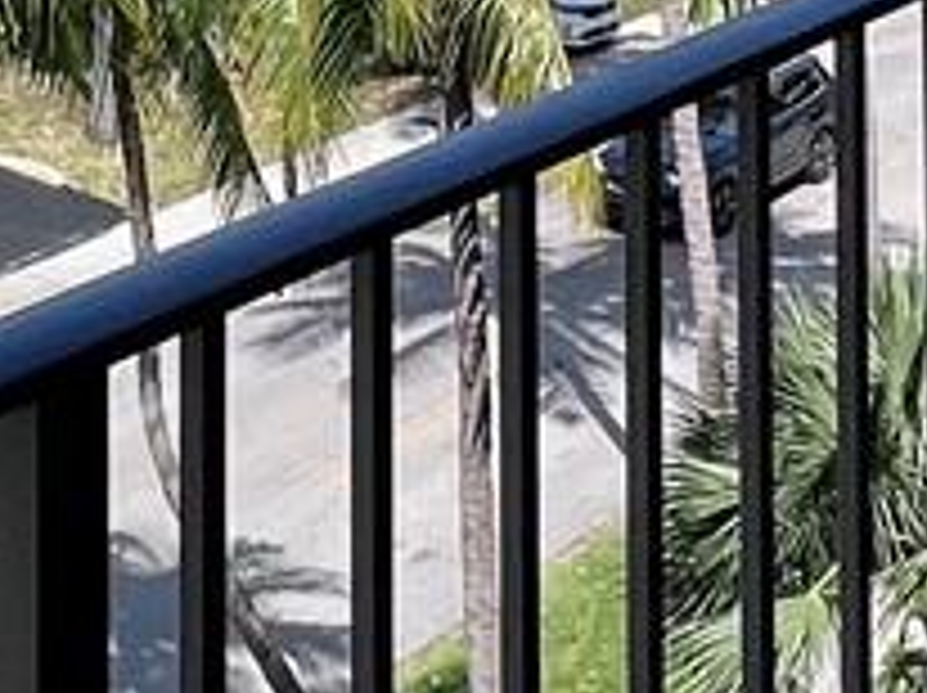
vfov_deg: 12.3
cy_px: -842
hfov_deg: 19.4
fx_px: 2702
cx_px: 572
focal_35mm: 101
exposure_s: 1/1727
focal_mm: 1.57
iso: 32
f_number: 1.8
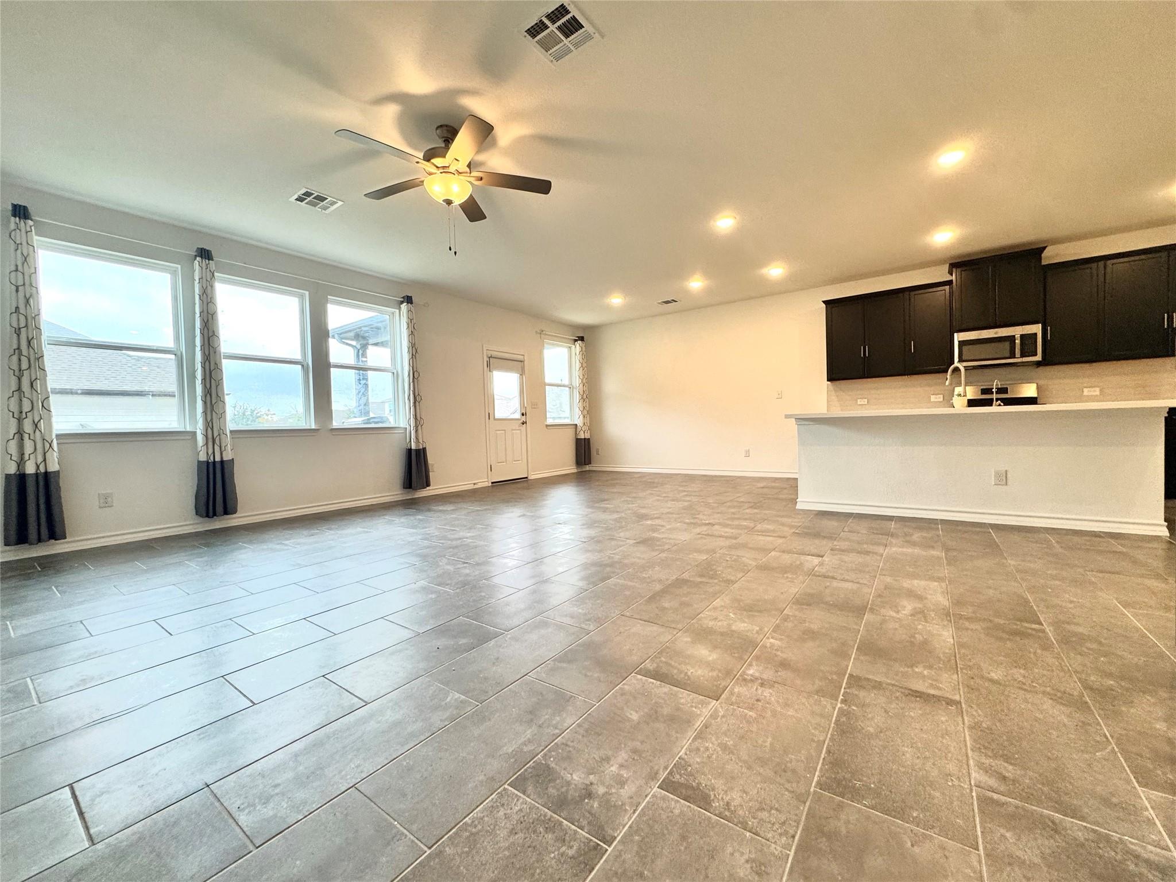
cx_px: 588
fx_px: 476
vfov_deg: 85.7
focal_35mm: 14
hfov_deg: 102.1
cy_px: 441
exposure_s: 1/120
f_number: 2.2
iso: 160
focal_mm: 2.22
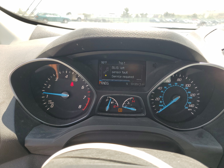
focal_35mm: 26
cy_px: 84
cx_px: 112
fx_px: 168
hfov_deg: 67.3
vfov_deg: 53.1
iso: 50
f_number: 1.5
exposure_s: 1/476
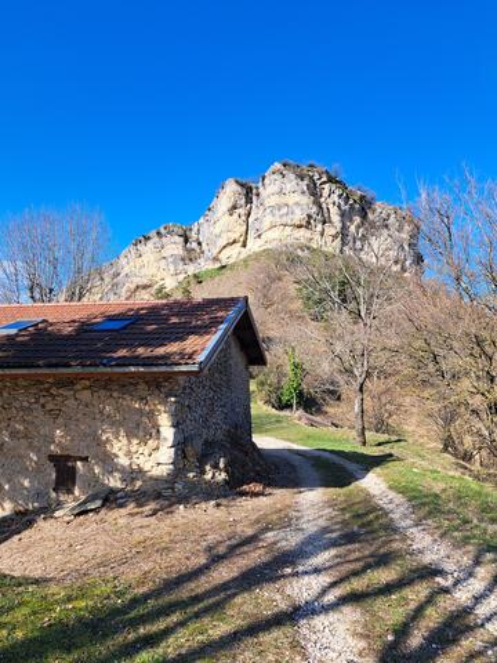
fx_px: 459
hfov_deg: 56.8
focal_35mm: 24
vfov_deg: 71.6
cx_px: 248
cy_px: 332
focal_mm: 5.23
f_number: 1.8
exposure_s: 1/650
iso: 50
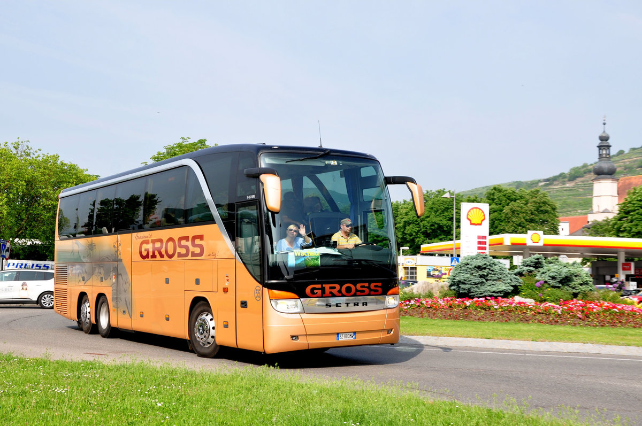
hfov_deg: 41.2
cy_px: 213
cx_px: 321
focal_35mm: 48
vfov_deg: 28.0
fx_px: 855
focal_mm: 32
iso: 200
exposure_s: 1/250
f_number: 8
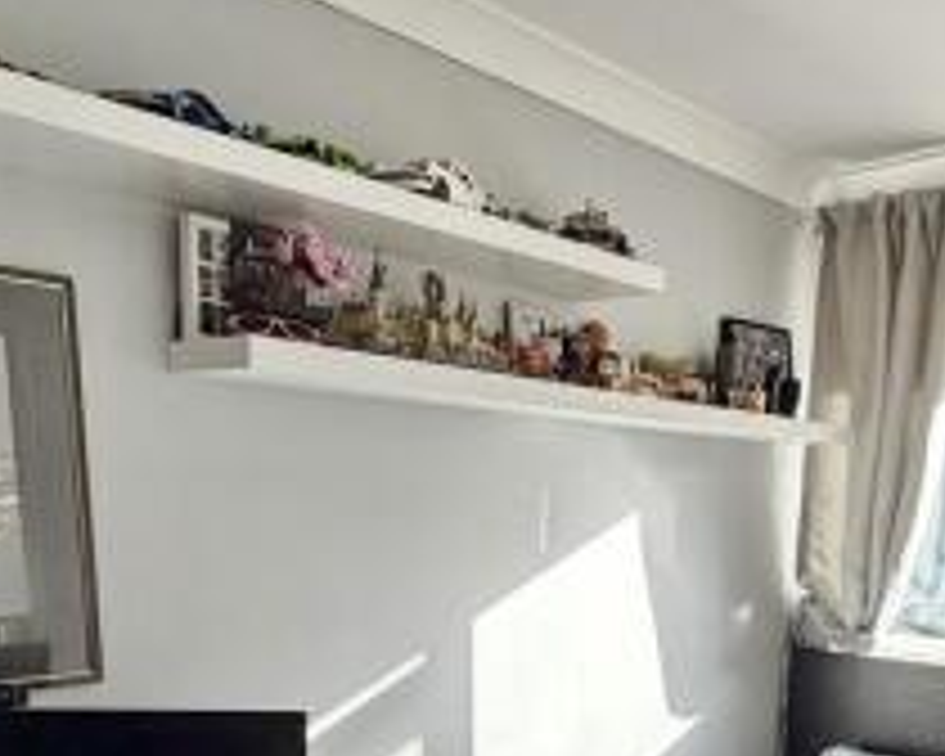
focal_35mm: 38
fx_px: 1063
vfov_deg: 36.2
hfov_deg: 47.1
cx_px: 637
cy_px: 709
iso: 64
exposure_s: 1/141
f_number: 2.2
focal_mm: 2.22
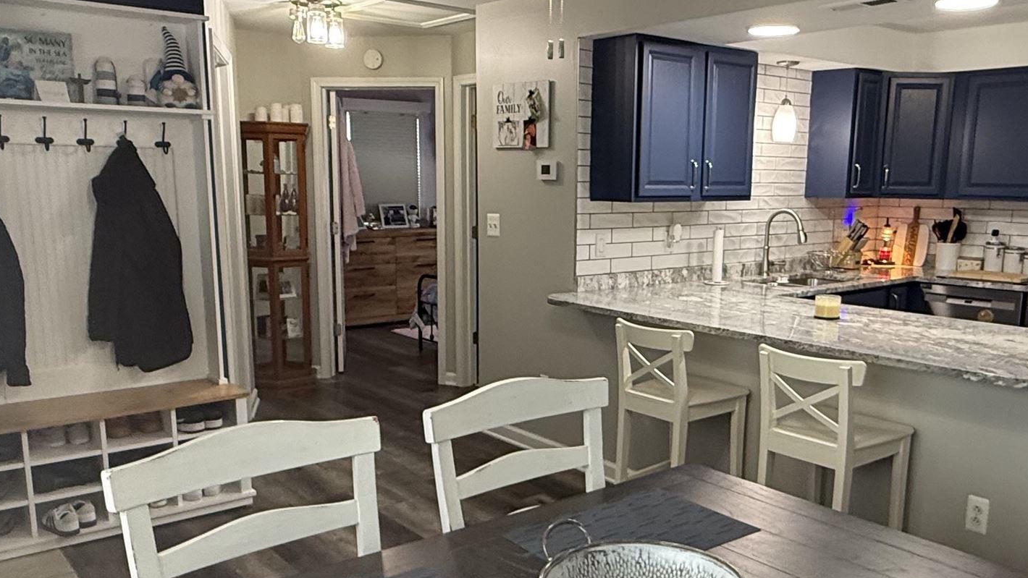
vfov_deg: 35.5
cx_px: 563
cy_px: 353
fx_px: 900
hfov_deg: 59.4
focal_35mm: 33
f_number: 2.2
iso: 320
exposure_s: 1/120
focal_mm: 2.22
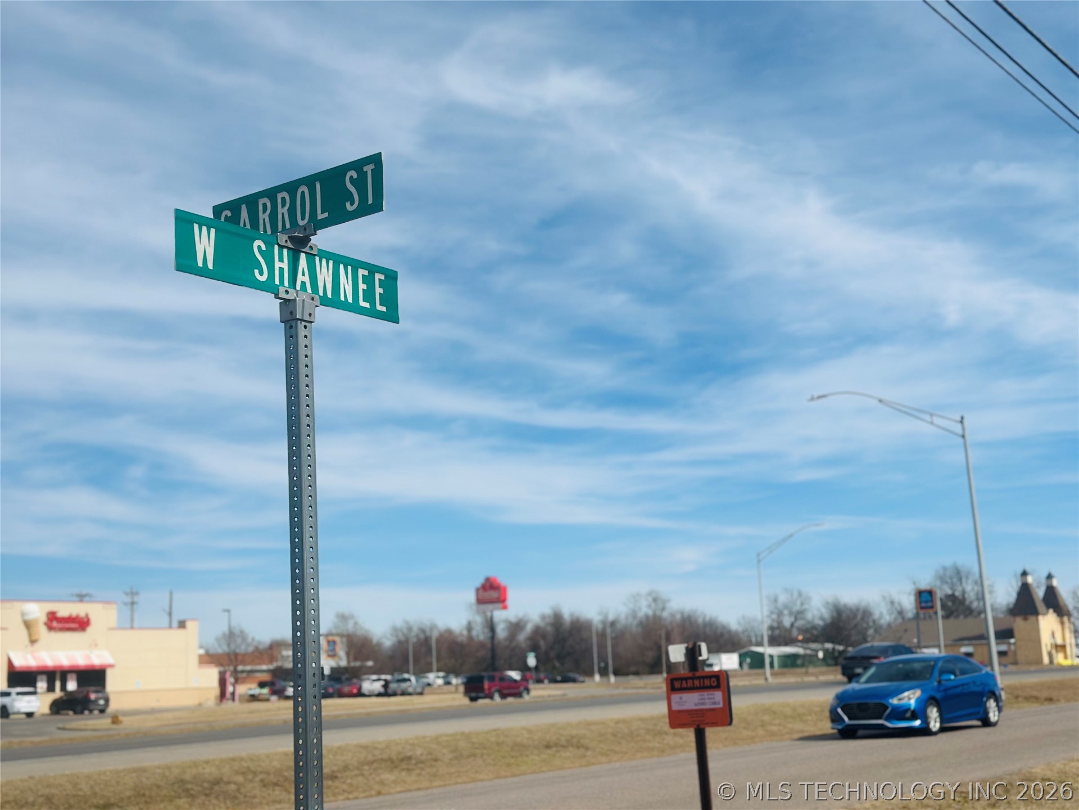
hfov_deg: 39.7
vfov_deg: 30.3
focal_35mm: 48
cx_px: 540
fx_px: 1496
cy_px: 405
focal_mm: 6.86
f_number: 1.78
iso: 100
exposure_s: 1/10870
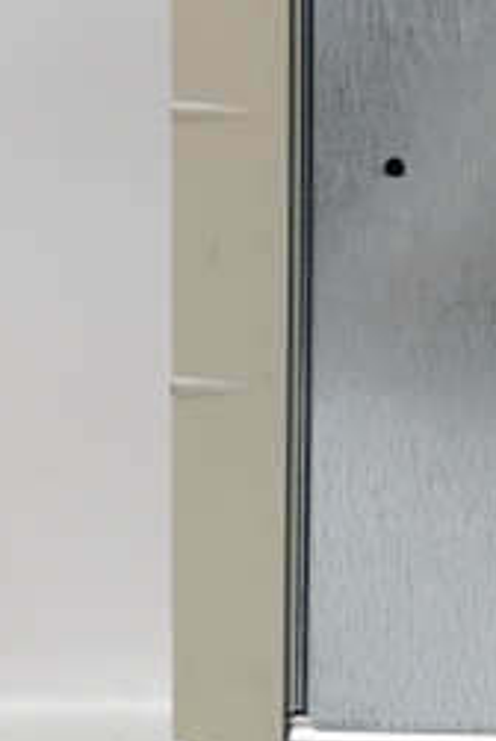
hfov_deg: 18.2
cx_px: 732
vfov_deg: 29.8
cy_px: 233
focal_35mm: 67
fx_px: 1381
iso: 188
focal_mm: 3.79
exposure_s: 1/33
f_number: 2
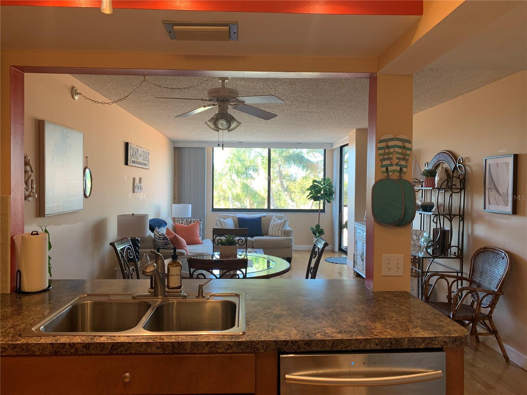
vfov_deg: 53.1
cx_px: 264
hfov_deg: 67.3
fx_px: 396
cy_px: 198
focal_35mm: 26
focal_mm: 4.25
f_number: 1.8
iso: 64
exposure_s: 1/60
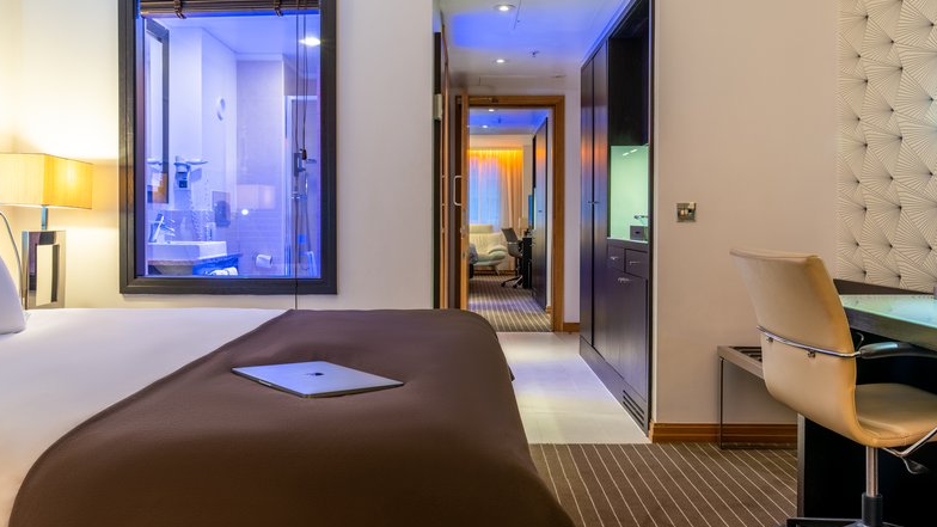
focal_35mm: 31
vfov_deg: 37.8
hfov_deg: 62.6
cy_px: 242
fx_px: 770
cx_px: 460
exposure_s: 1/2.5
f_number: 8
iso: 100
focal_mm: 29
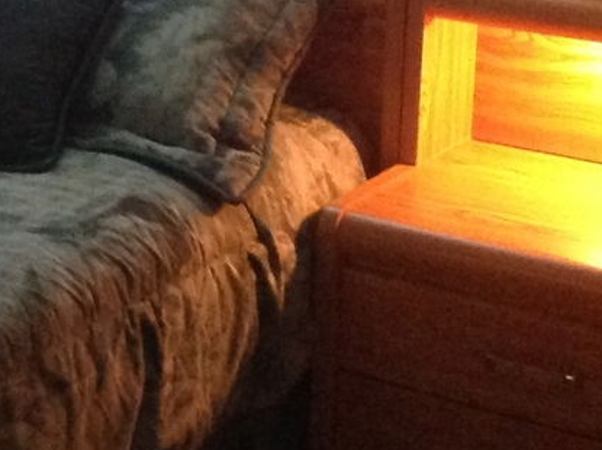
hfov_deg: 13.9
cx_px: -263
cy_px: 21
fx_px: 2344
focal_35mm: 135
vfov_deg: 10.9
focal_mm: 4.28
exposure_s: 1/15
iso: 640
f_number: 2.4
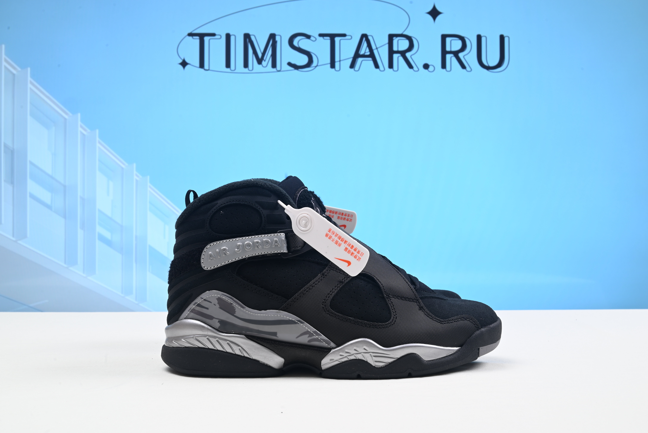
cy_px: 216
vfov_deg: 34.2
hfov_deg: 49.5
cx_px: 324
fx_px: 702
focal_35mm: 39
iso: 100
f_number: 16
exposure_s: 1/2
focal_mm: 39
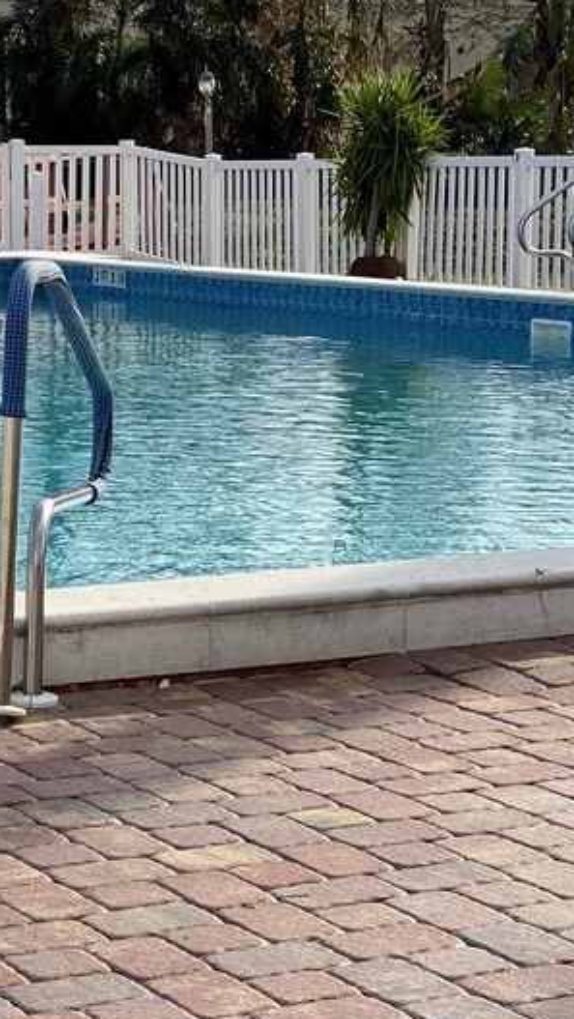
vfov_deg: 19.4
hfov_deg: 10.9
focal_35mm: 110
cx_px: -8
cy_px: 644
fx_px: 2972
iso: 20
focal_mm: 6
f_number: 2
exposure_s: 1/1089
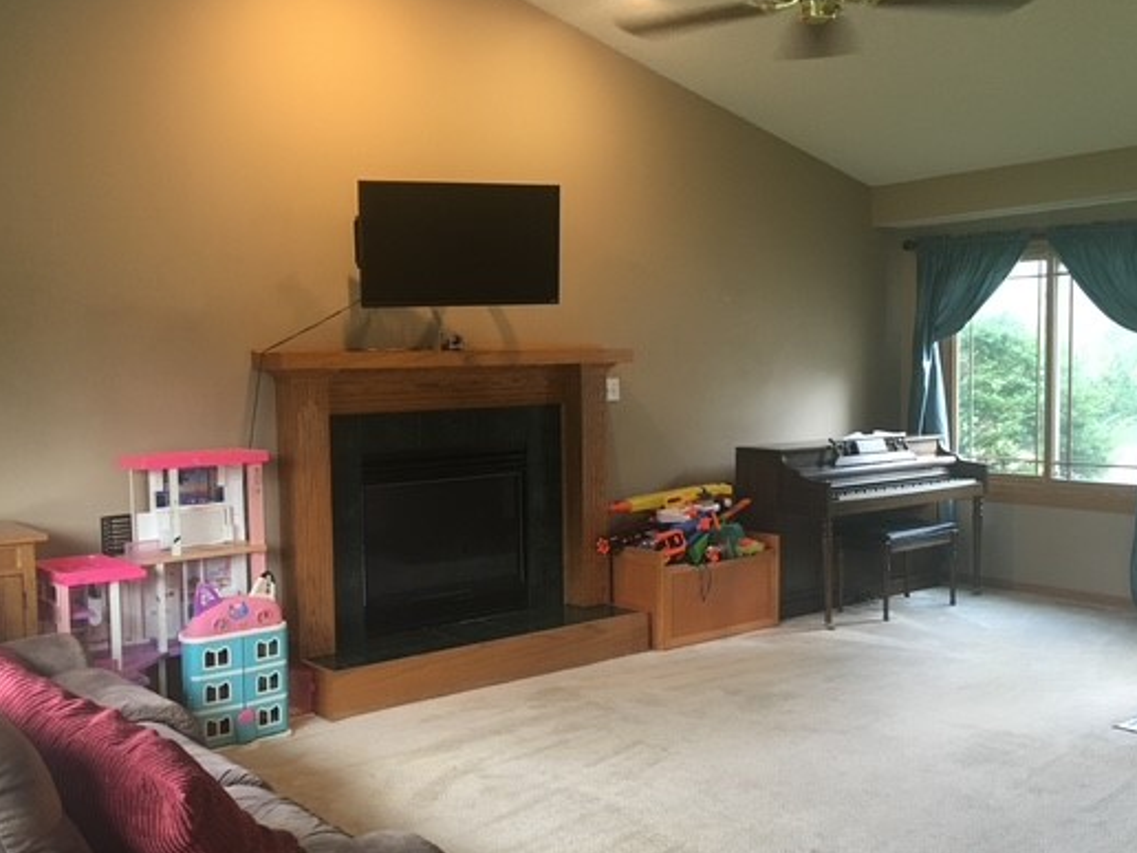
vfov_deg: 39.6
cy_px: 447
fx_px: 1182
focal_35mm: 36
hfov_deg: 51.3
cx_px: 544
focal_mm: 4.15
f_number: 2.2
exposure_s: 1/30
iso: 125
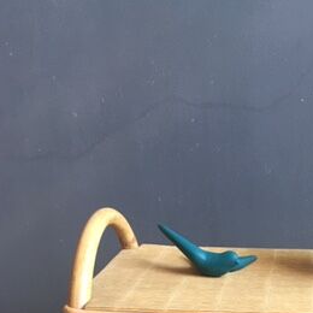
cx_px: 279
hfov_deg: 26.4
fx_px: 644
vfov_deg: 25.7
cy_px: 326
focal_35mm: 63
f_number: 2.2
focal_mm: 4.15
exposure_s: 1/33
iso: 100
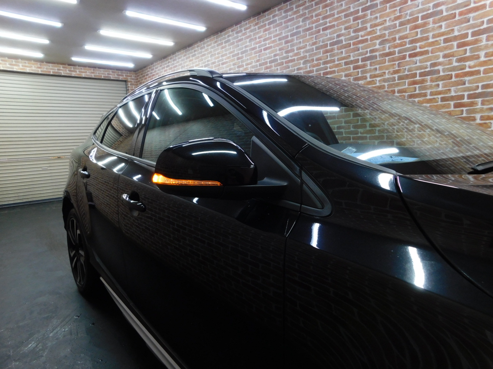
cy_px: 184
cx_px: 246
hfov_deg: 73.9
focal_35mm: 23
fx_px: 328
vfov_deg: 58.9
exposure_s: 1/30
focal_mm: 4
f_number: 3
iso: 180
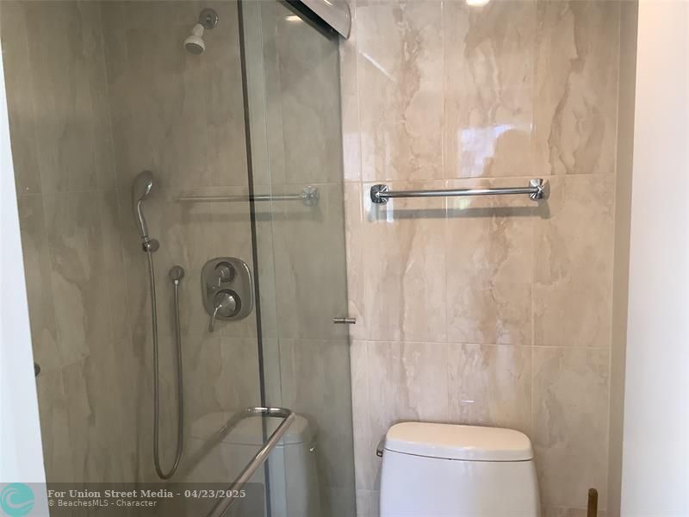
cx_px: 344
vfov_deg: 45.4
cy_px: 258
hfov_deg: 58.4
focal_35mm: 31
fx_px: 617
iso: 160
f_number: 2.4
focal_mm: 3.3
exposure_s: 1/50
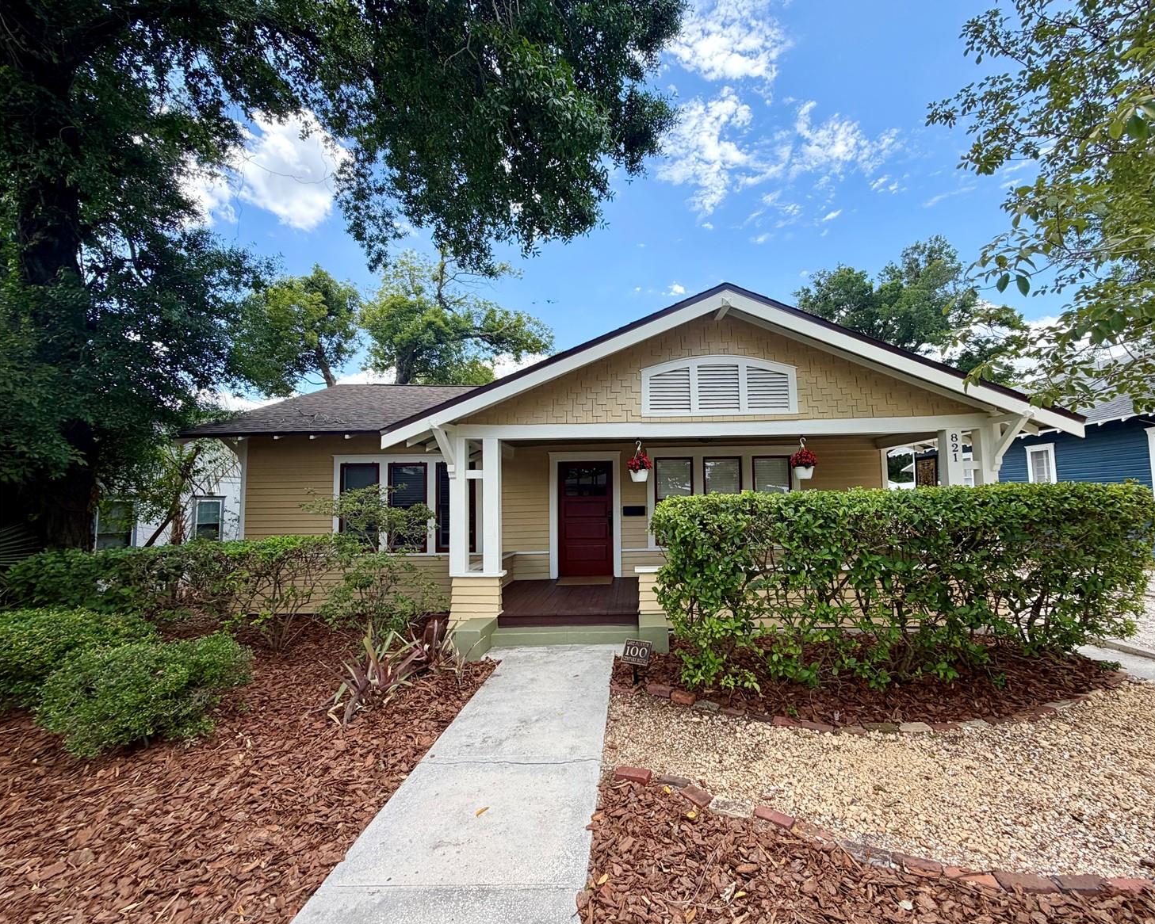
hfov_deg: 96.5
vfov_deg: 84.1
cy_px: 462
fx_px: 513
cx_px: 632
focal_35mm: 15
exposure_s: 1/554
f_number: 2.2
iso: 40
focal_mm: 2.22
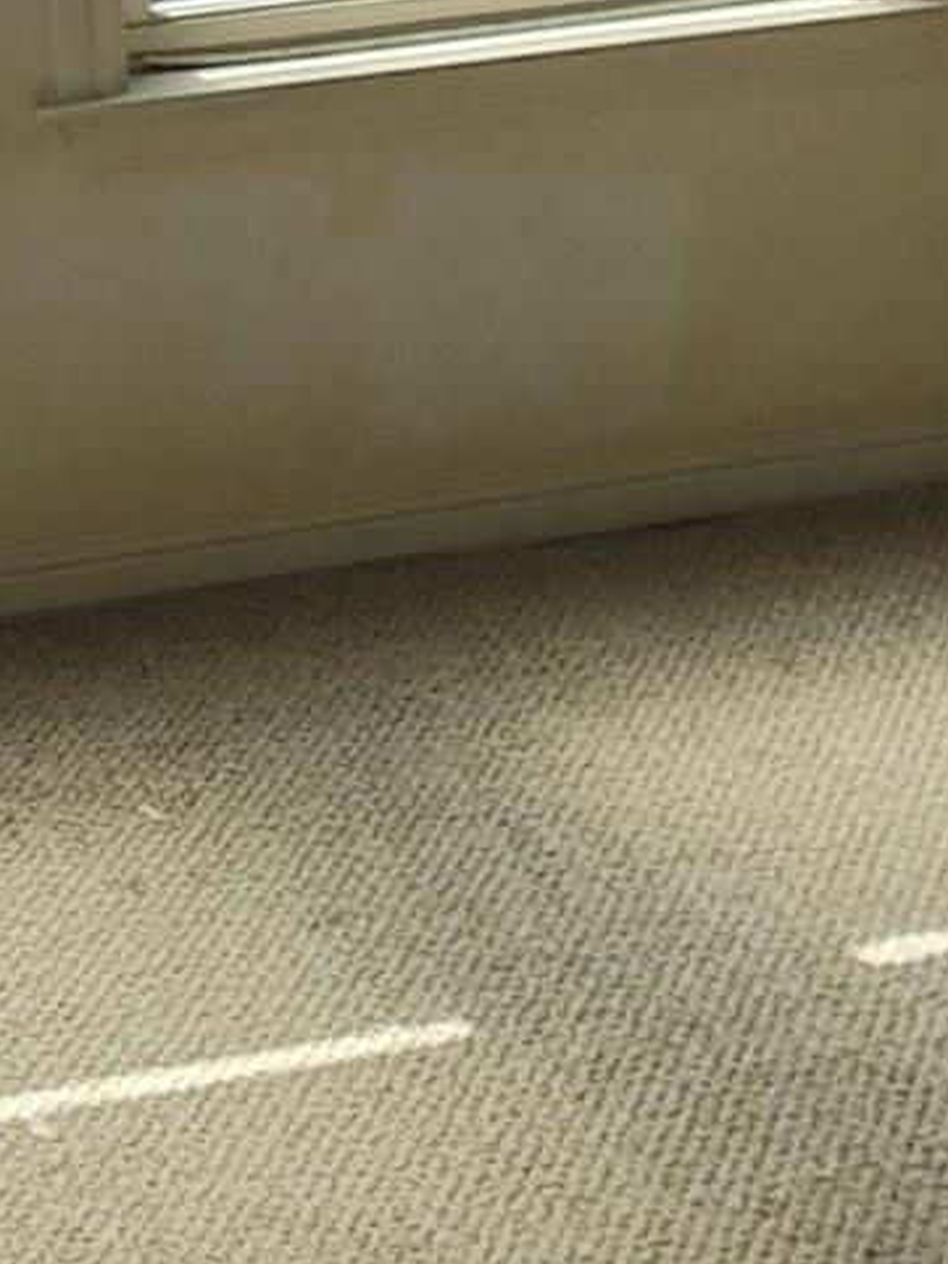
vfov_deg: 15.7
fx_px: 4382
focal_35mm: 120
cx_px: 246
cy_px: -311
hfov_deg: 12.3
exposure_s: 1/787
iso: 100
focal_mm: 4.71
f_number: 1.7
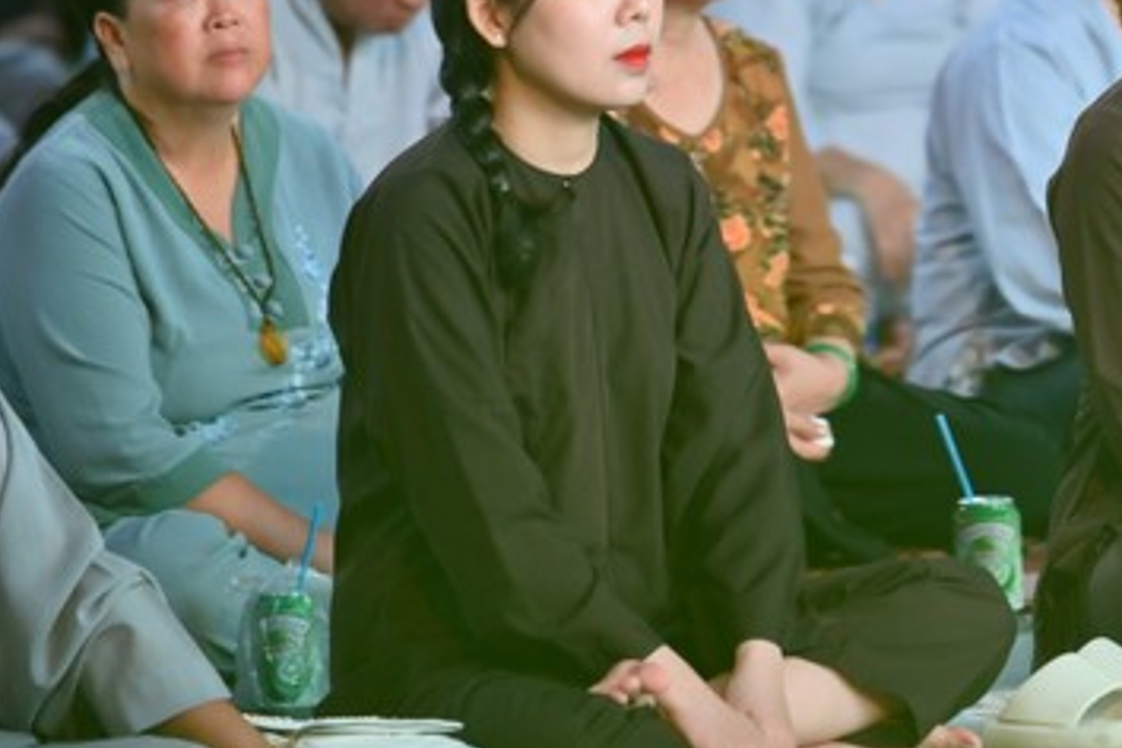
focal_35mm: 367
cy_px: 138
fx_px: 11437
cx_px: 1014
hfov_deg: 5.6
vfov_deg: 3.7
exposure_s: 1/80
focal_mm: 200
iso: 1250
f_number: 2.8
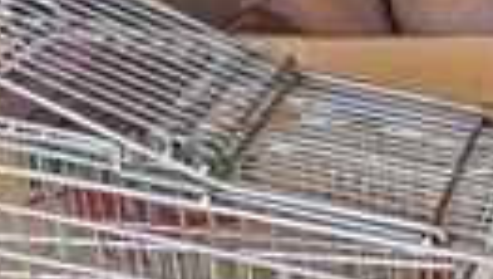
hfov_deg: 9.7
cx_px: 512
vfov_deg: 5.3
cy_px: -411
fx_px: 2892
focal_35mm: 221
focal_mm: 5.96
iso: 80
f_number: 1.6
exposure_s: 1/121
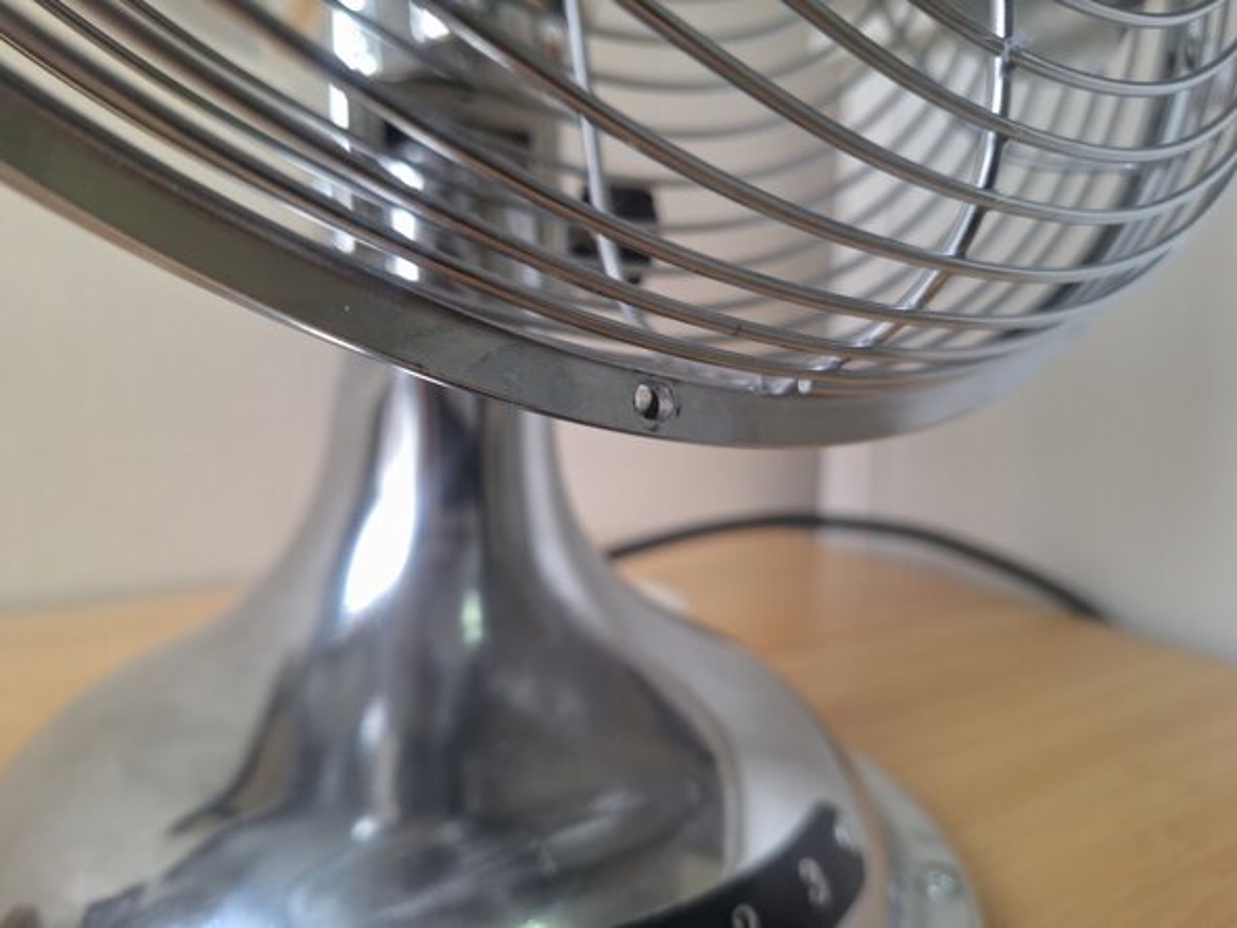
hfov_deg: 73.9
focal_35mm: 23
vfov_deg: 58.9
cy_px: 464
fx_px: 822
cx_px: 618
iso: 80
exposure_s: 1/40
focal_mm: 5.54
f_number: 1.8
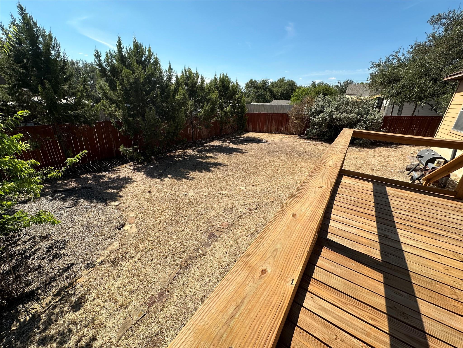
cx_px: 232
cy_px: 174
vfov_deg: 85.7
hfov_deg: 102.1
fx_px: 187
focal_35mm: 14
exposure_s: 1/1511
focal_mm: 2.22
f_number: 2.2
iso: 40
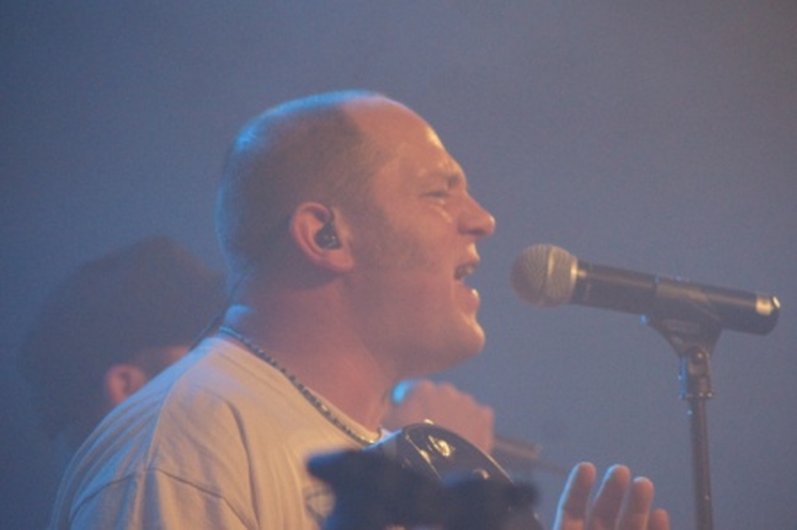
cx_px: 398
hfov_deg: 8.6
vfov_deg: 5.7
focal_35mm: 240
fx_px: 5309
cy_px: 265
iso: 3200
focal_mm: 160
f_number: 4.5
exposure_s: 1/200
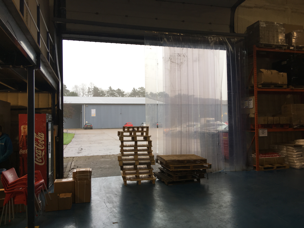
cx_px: 152
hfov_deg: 61.7
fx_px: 255
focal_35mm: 29
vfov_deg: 48.2
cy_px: 114
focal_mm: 4.15
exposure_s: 1/50
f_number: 2.2
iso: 32
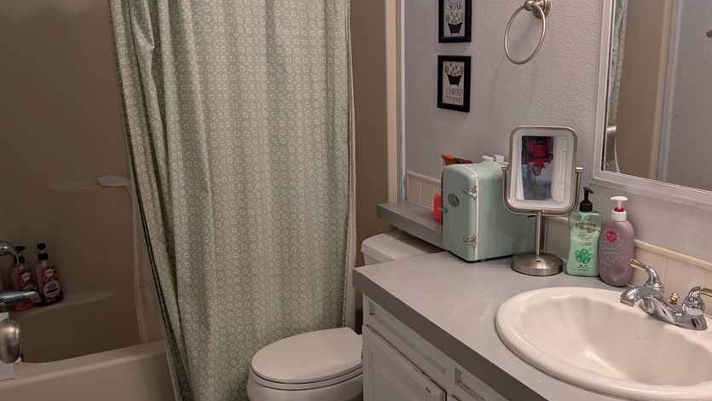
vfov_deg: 36.7
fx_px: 604
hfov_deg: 60.9
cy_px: 214
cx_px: 394
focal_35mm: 32
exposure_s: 1/180
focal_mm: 6.9
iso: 21
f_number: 1.68
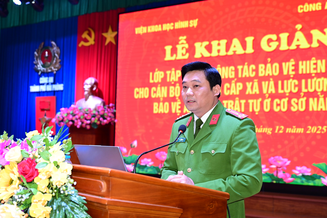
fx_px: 409
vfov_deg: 29.9
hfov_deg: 43.6
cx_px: 164
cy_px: 109
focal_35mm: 45
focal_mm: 45
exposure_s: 1/160
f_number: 4
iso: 1250
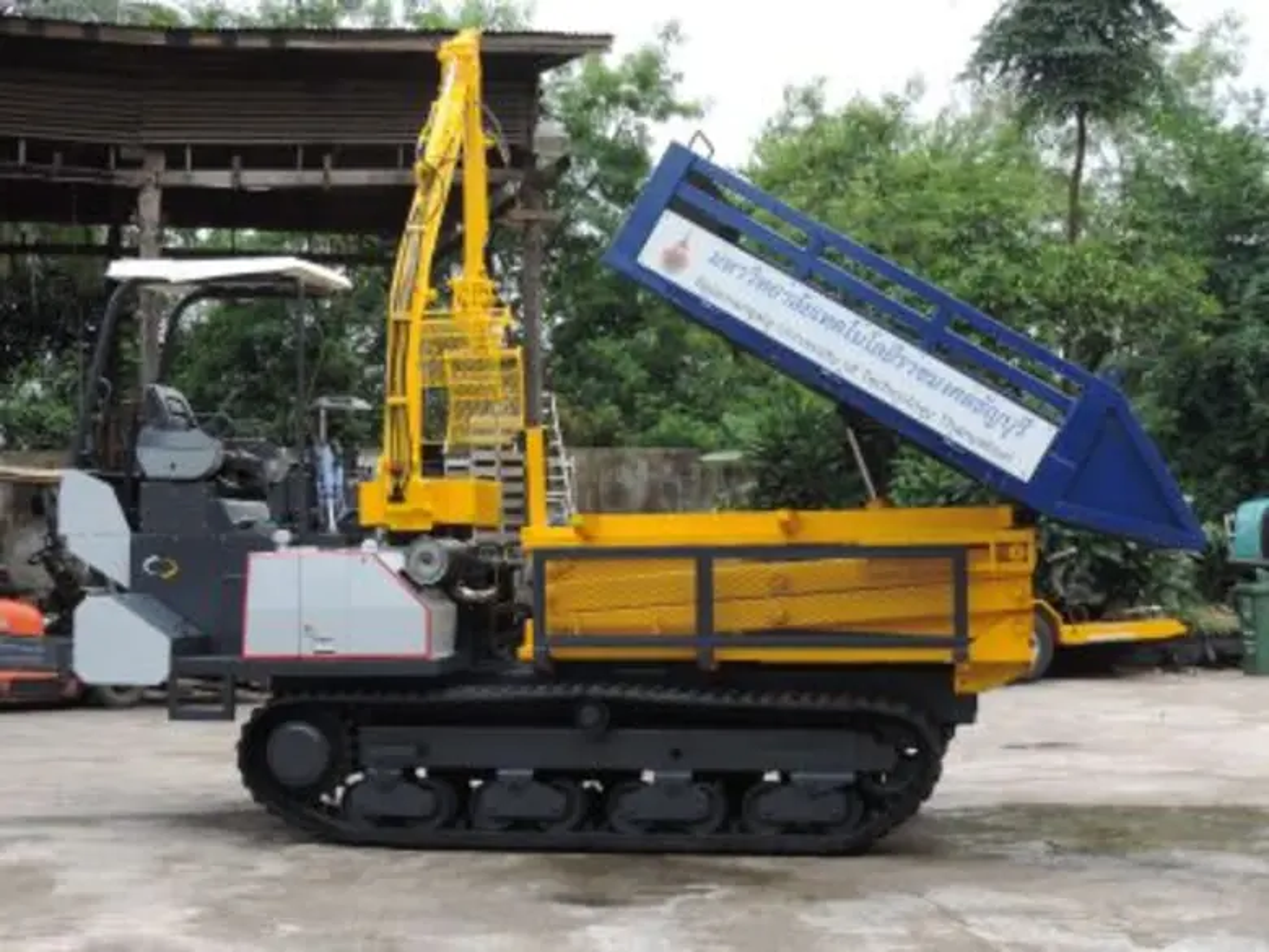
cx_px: 634
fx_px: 2016
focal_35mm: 55
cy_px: 476
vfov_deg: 26.6
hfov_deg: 34.9
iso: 80
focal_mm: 9.8
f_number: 3.7
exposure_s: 1/160
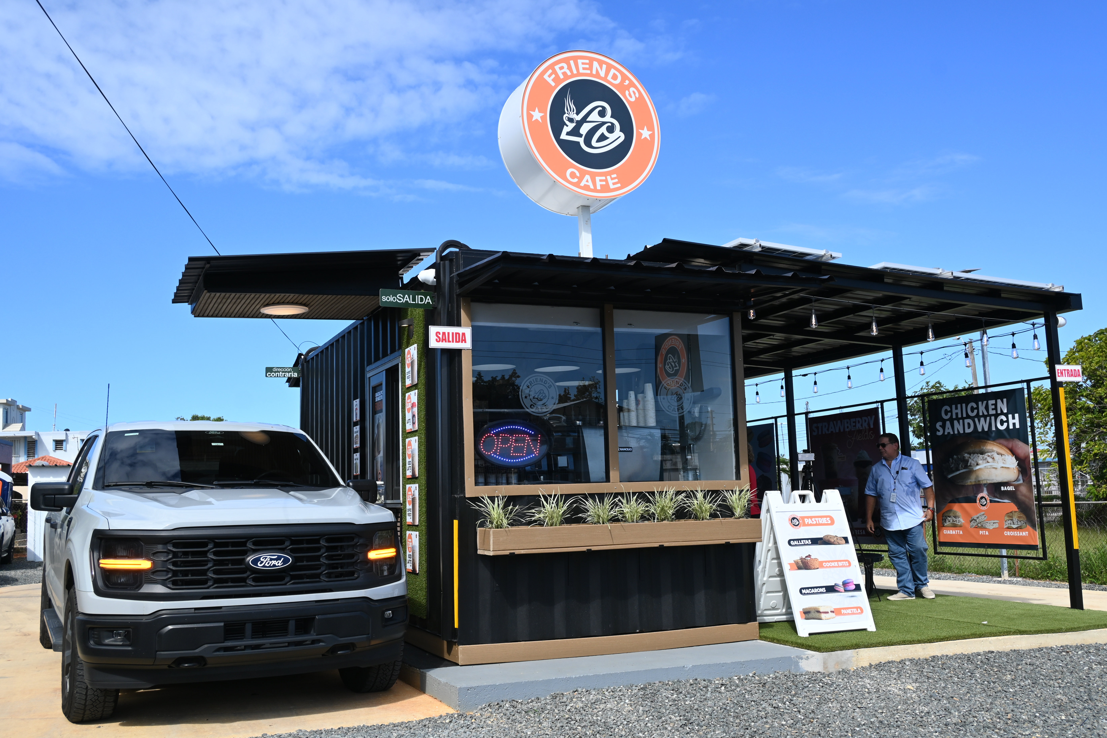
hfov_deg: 56.1
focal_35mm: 34
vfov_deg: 39.1
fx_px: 1038
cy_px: 369
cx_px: 554
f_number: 7.1
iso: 100
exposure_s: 1/320
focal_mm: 22.5
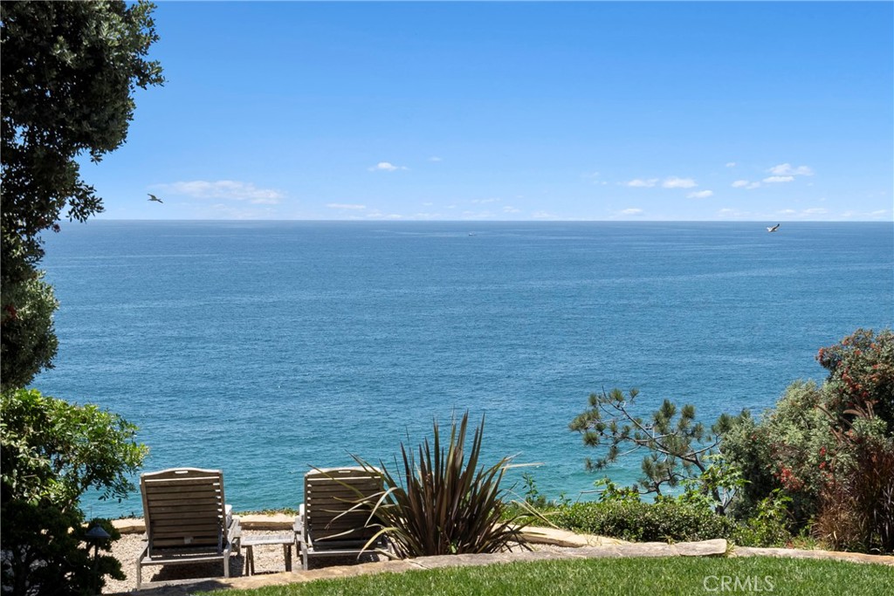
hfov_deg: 38.2
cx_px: 447
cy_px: 298
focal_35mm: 52
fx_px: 1291
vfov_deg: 26.0
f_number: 8
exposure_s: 1/500
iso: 100
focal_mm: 35
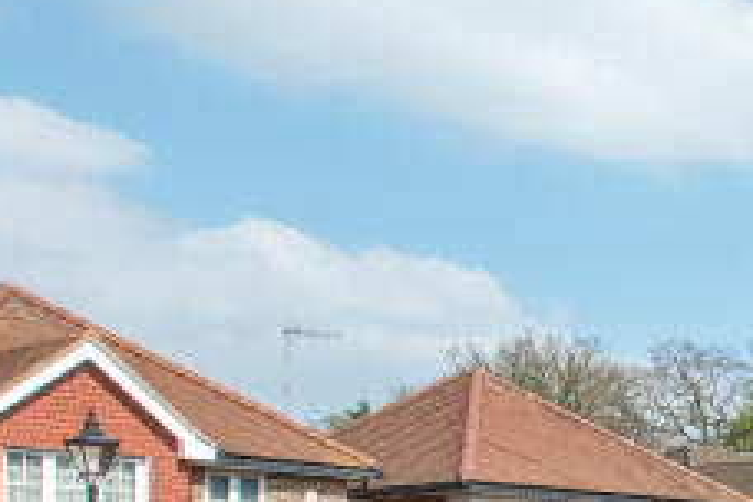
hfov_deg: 19.3
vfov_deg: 20.4
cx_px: 1493
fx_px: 1318
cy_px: 581
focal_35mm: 63
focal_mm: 14
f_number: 13
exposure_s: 1/640
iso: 400
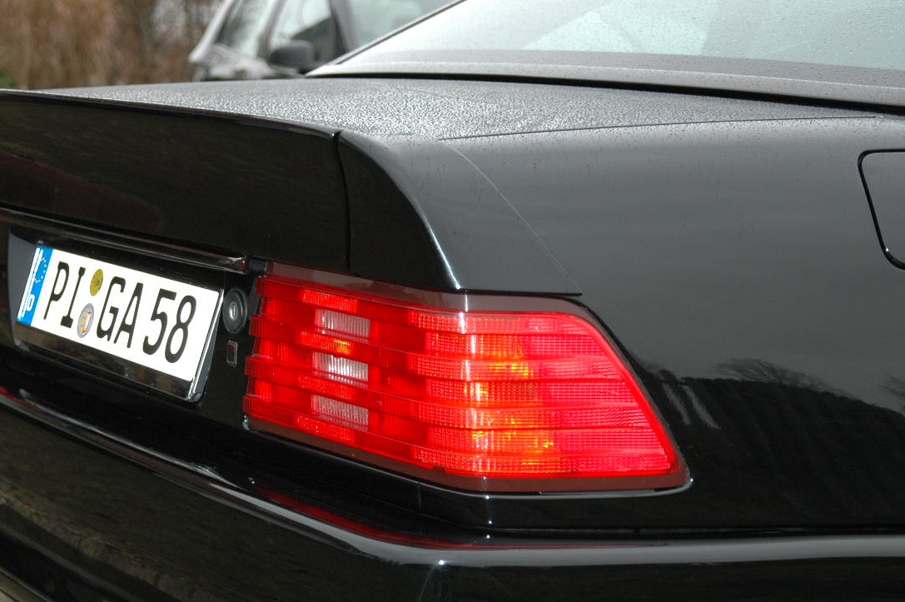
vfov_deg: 16.4
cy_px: 380
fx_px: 2085
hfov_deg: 24.5
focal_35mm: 83
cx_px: 368
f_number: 4
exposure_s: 1/60
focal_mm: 40
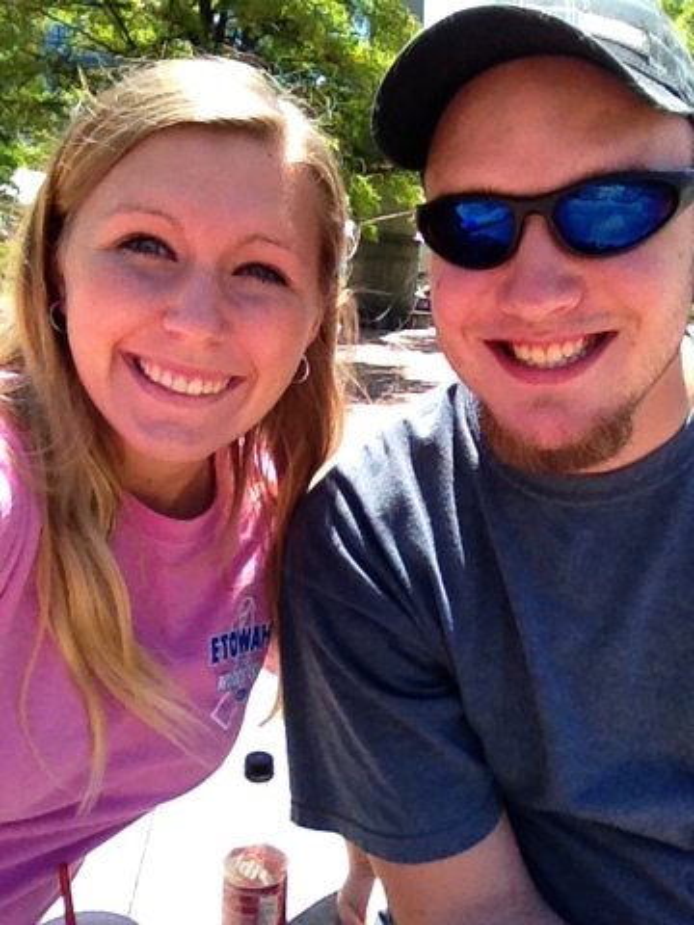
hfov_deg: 40.7
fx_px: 936
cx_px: 347
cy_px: 462
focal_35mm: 35
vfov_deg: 52.6
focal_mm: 1.85
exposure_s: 1/1592
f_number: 2.4
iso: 160
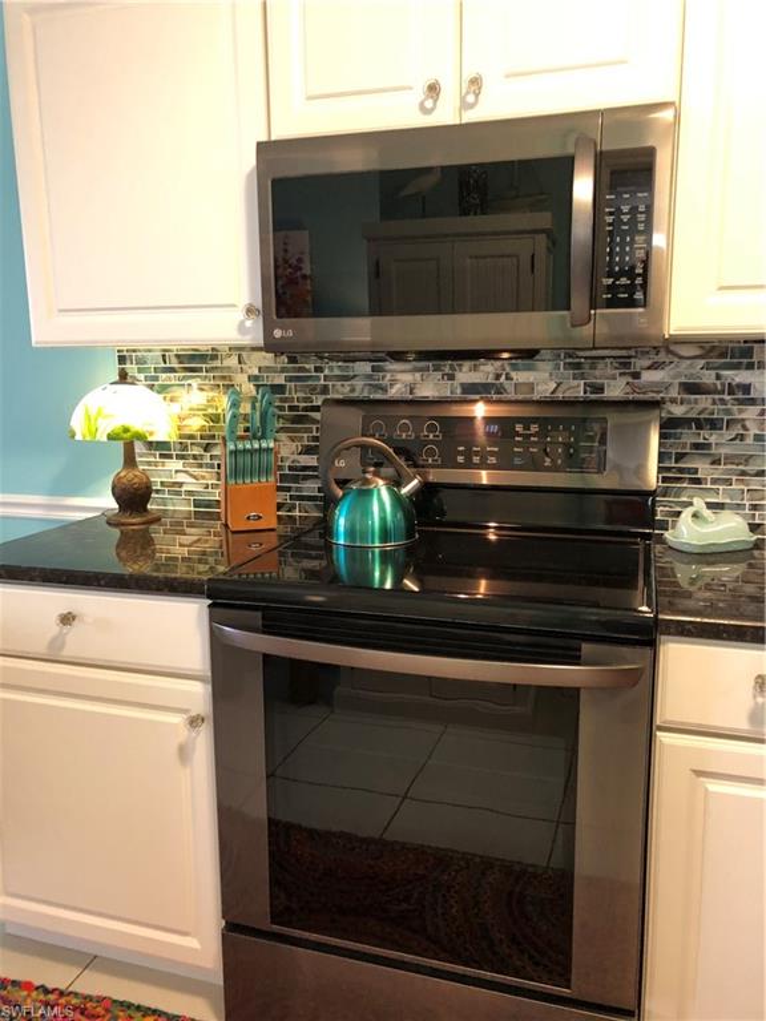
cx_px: 383
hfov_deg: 49.7
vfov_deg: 63.4
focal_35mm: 28
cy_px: 510
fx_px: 826
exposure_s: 1/15
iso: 80
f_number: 1.8
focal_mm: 3.99
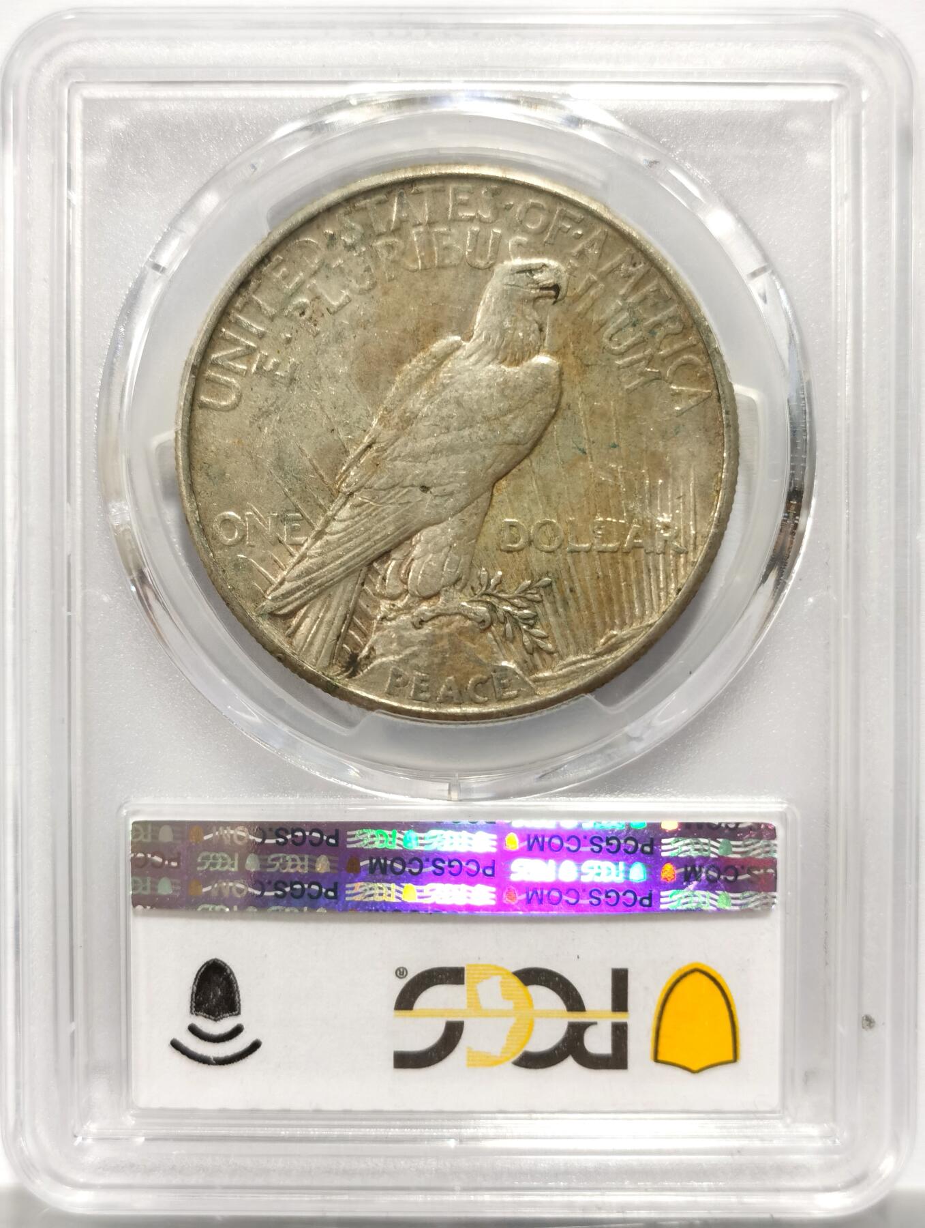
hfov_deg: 27.1
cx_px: 462
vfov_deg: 35.5
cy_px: 614
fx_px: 1918
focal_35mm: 54
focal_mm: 5.56
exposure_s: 1/100
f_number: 16
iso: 160
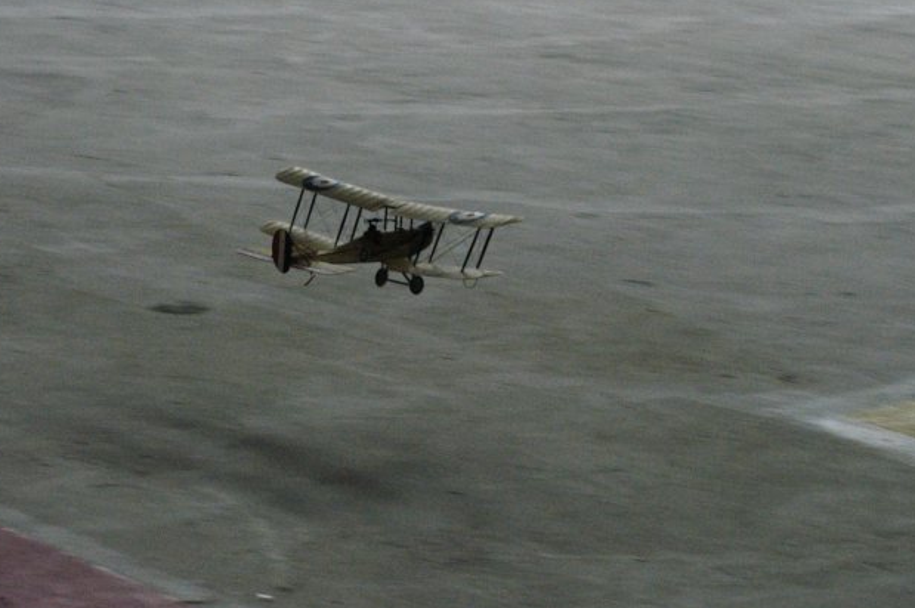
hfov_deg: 21.0
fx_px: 2462
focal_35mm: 97
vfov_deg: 14.1
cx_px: 356
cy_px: 281
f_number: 5.6
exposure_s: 1/100
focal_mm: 50
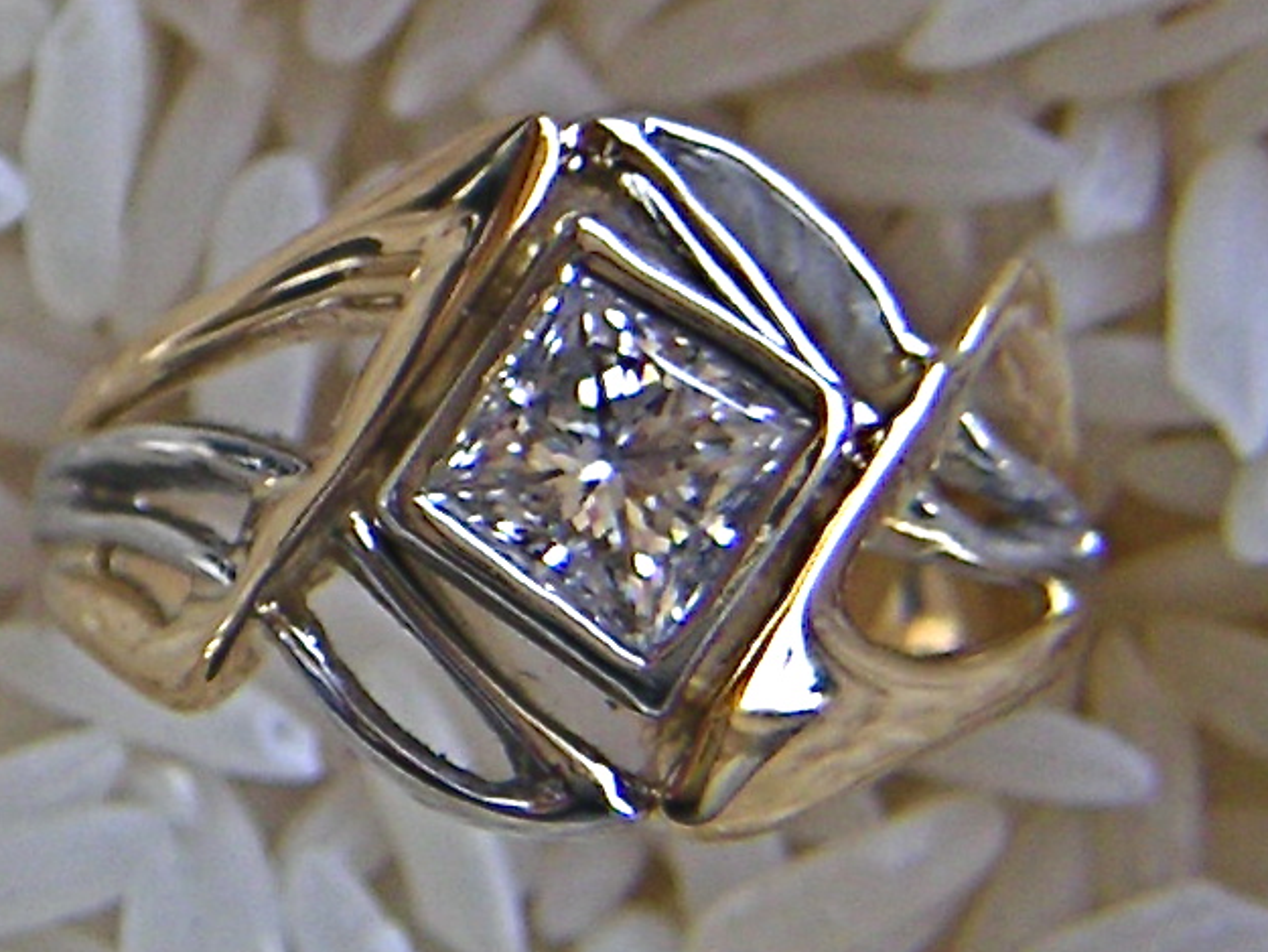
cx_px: -261
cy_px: 388
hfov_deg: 12.6
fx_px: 5606
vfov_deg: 9.7
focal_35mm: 153
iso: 50
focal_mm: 8
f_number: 3
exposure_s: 1/125
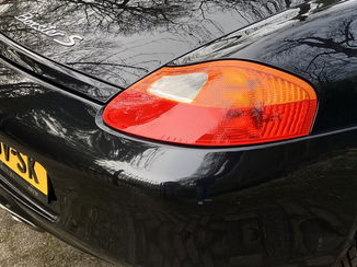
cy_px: 30
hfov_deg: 27.9
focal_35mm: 66
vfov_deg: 21.7
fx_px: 680
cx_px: 345
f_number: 1.8
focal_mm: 3.99
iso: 32
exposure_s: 1/121
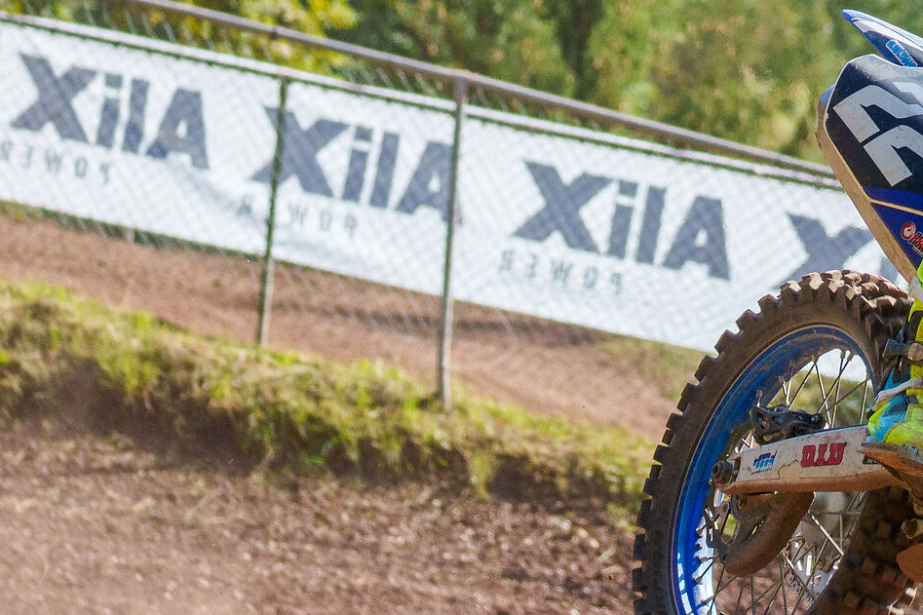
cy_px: 283
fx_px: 9645
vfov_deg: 3.7
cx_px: 970
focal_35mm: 376
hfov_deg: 5.5
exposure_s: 1/2000
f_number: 5.6
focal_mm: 99
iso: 1250
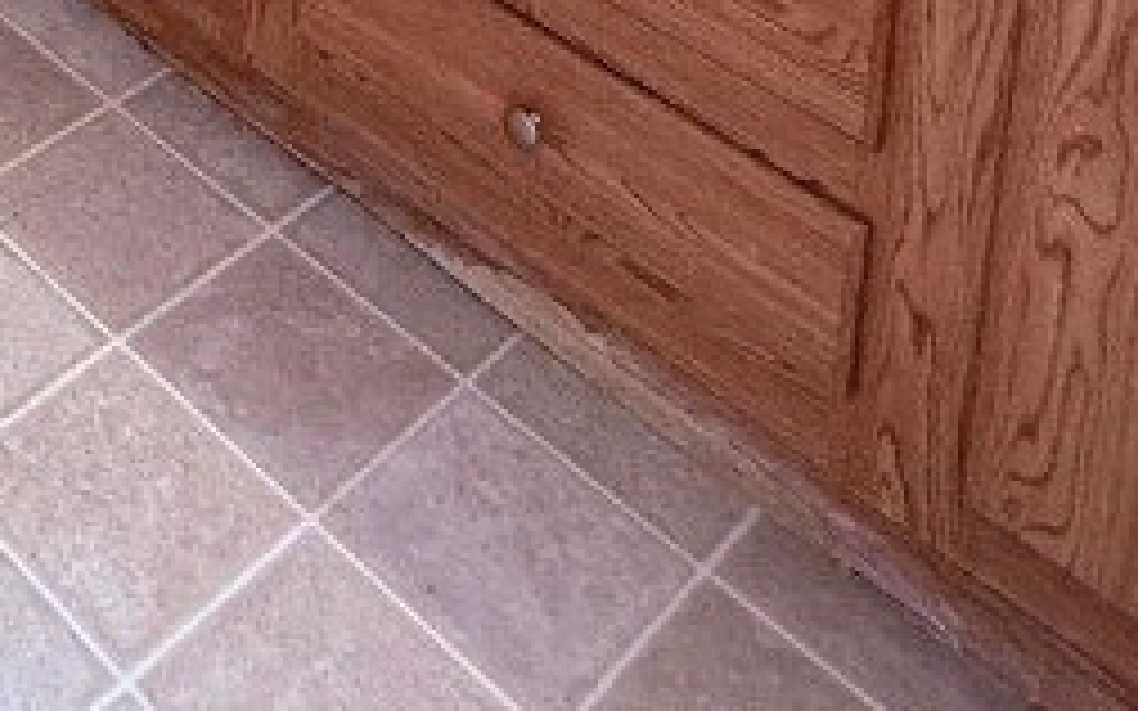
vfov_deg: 14.6
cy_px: -963
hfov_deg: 29.2
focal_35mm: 60
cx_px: -238
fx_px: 1860
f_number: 2.2
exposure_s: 1/120
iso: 500
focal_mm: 2.22
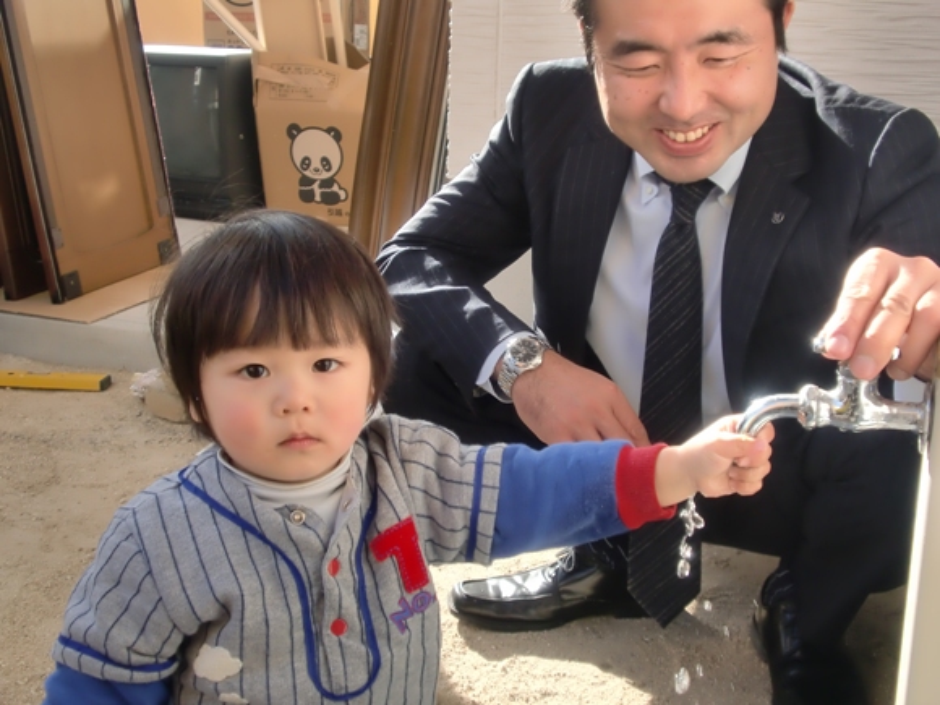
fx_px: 1303
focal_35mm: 48
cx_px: 470
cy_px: 352
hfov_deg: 39.7
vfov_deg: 30.3
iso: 64
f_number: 3.4
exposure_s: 1/160
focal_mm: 7.91
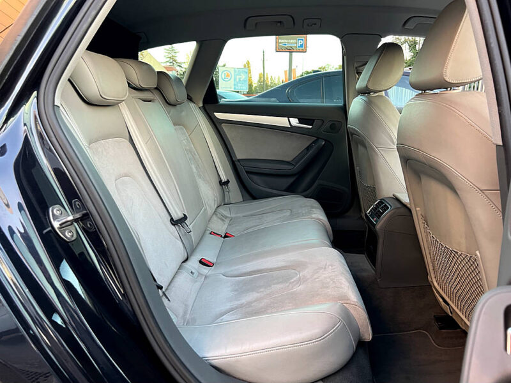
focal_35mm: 26
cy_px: 192
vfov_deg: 53.1
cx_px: 256
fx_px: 384
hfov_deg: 67.3
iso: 125
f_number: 1.5
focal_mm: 5.7
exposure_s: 1/83
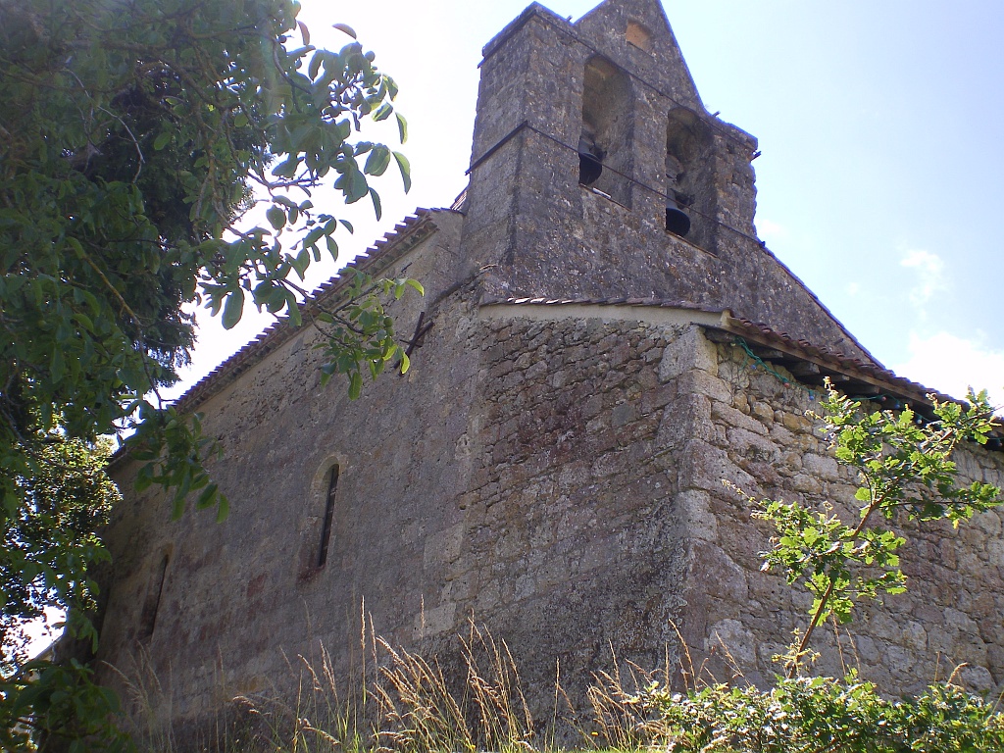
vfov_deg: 37.7
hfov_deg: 49.0
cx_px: 502
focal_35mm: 38
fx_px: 1102
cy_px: 376
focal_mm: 6.3
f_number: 4.6
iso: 64
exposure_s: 1/125
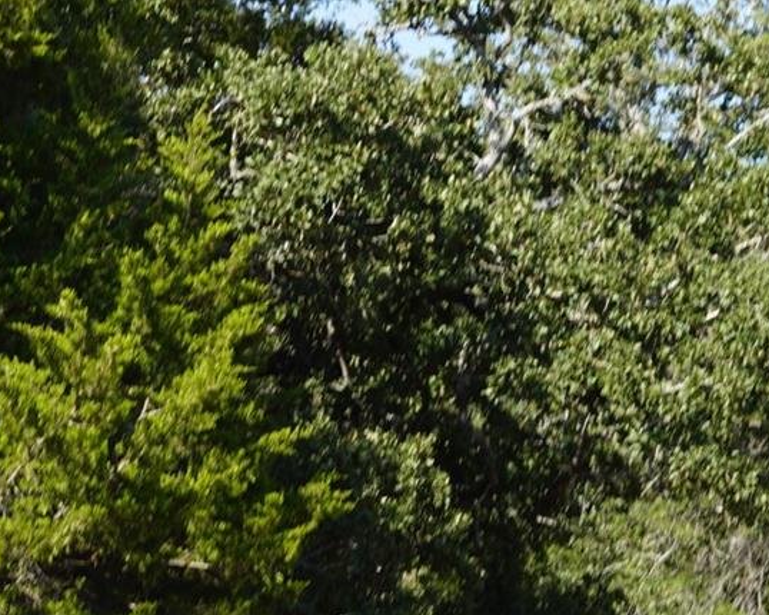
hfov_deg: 7.2
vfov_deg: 5.8
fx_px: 6097
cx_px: 77
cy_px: 358
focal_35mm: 268
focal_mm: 50
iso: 100
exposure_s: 1/100
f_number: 9
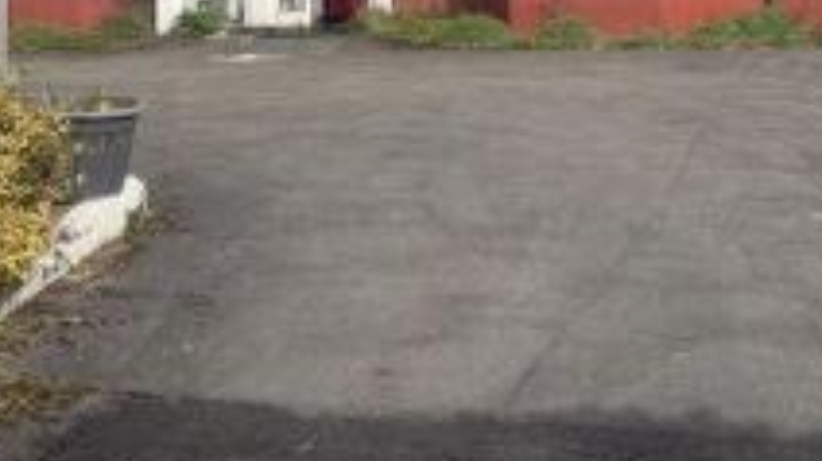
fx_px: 1569
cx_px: 518
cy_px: -157
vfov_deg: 15.8
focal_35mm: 72
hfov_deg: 29.2
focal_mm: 6.76
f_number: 1.78
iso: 80
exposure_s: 1/6711
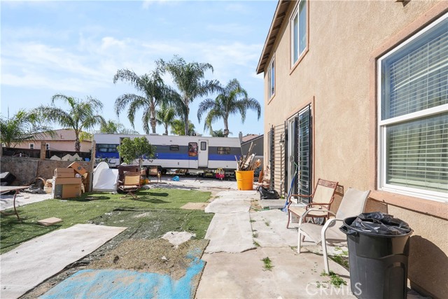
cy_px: 150
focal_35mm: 16
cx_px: 224
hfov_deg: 96.7
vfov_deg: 73.8
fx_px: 199
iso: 100
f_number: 9
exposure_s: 1/200
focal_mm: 16
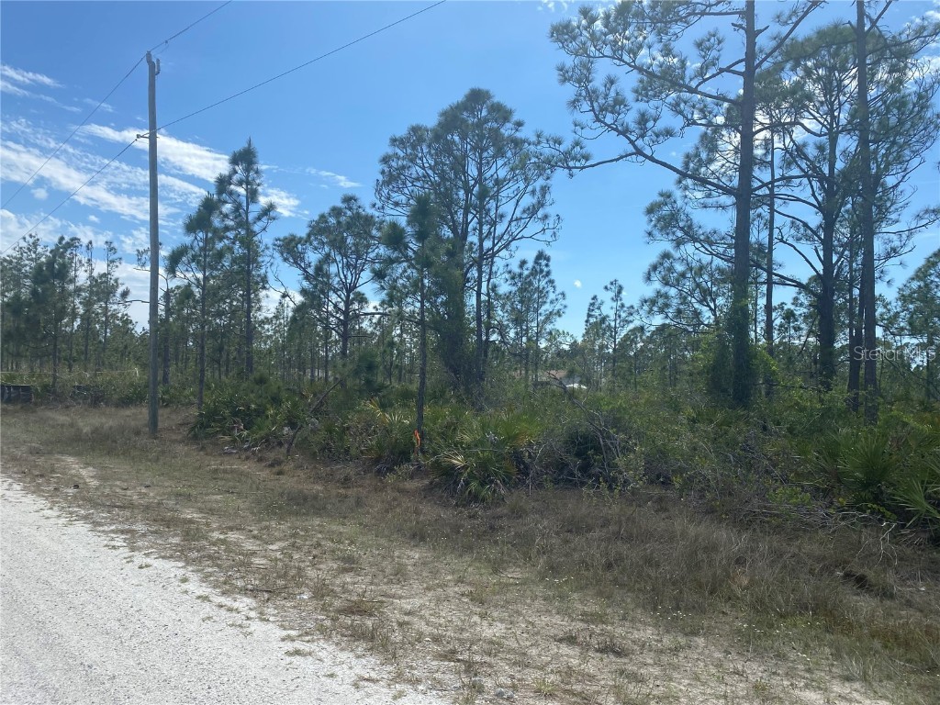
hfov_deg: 67.3
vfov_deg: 53.1
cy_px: 352
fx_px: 706
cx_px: 470
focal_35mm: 26
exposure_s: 1/3497
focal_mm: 4.25
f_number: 1.8
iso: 32
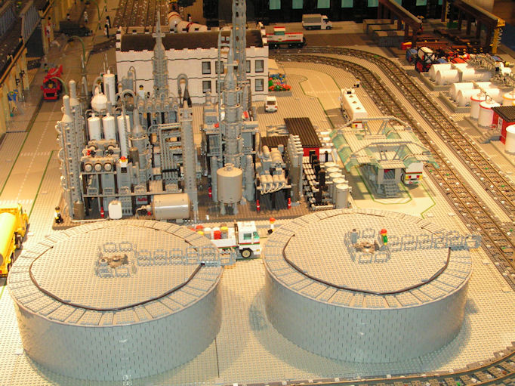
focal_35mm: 54
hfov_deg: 35.6
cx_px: 258
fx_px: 803
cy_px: 193
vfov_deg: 27.0
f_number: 3.2
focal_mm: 9
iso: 200
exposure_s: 1/60
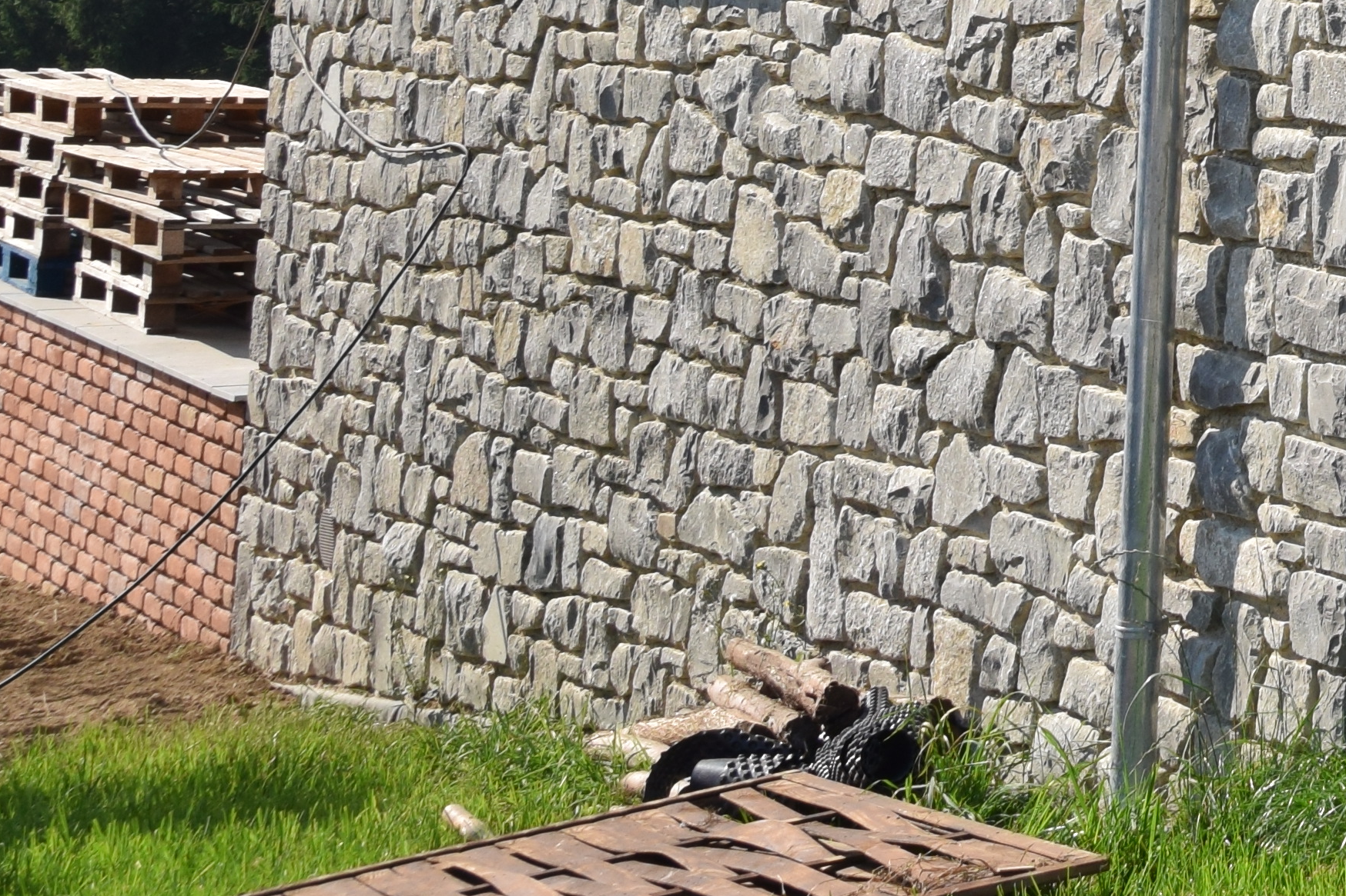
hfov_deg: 17.6
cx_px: 2061
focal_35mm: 103
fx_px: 3850
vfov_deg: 12.3
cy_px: -640
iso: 200
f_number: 10
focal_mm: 20
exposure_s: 1/400
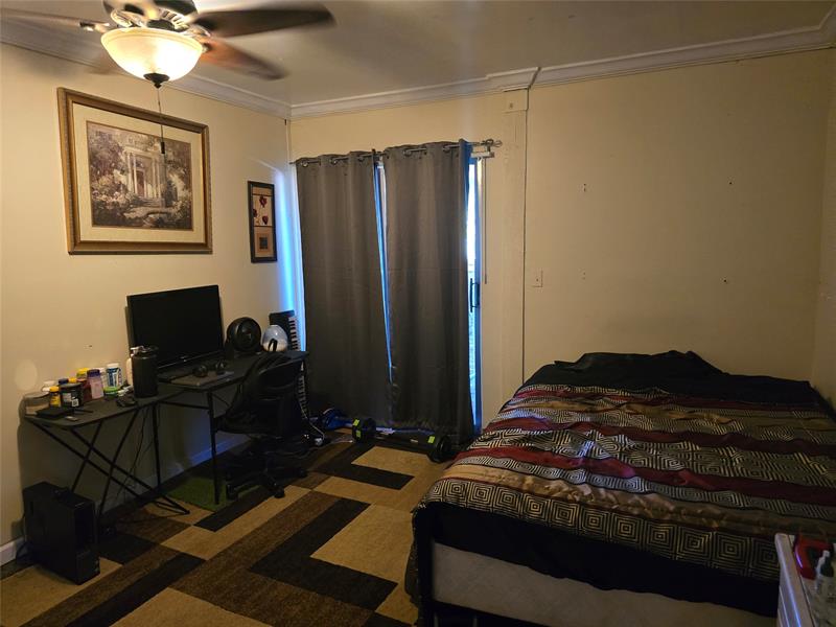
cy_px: 314
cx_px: 418
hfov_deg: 73.9
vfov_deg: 58.9
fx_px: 555
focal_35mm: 23
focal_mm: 6.3
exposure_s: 1/60
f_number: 1.7
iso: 1250
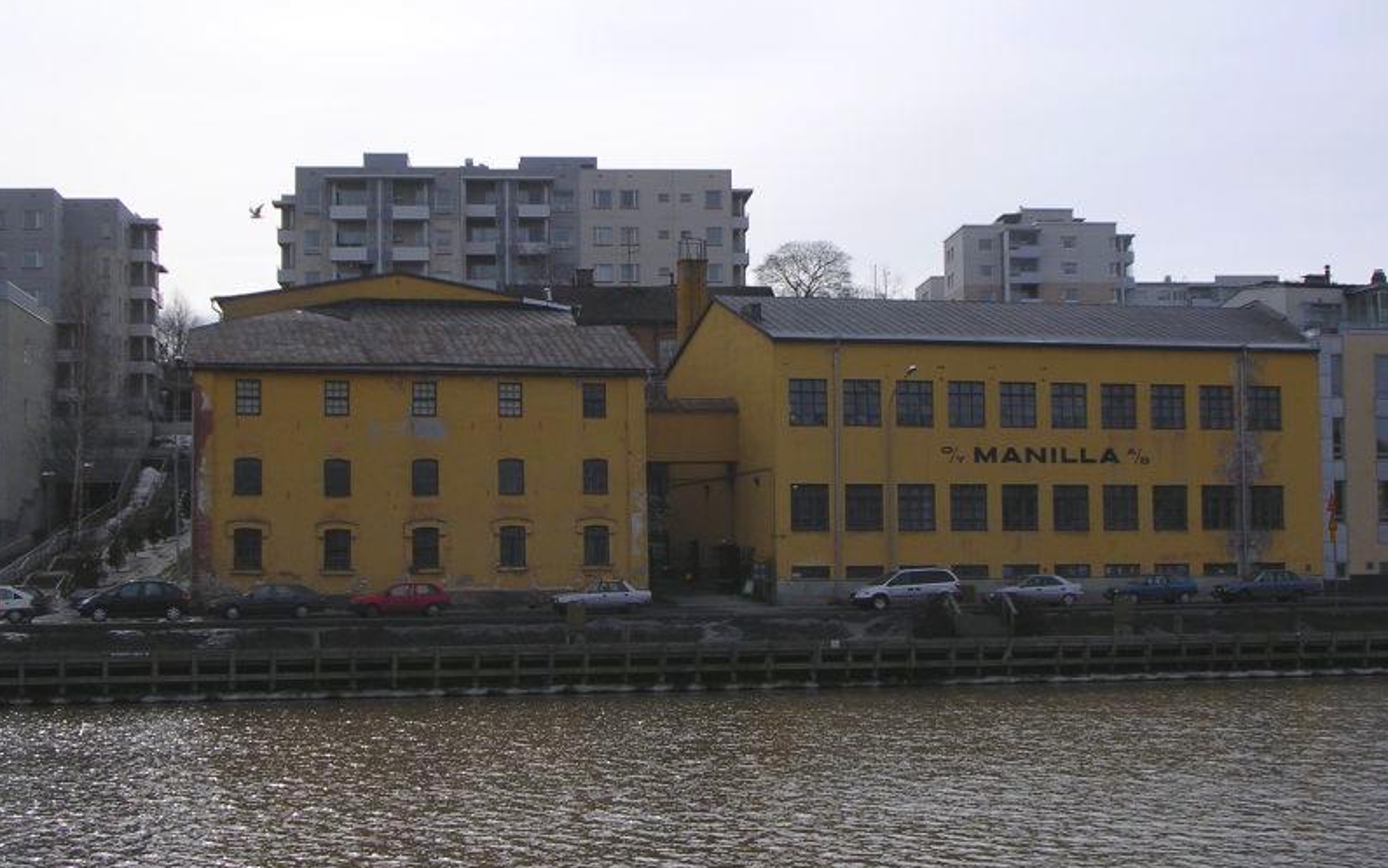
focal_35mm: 64
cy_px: 428
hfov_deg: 32.0
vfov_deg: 20.3
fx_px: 2421
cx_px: 695
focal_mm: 9.1
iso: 100
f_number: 3.4
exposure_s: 1/1299
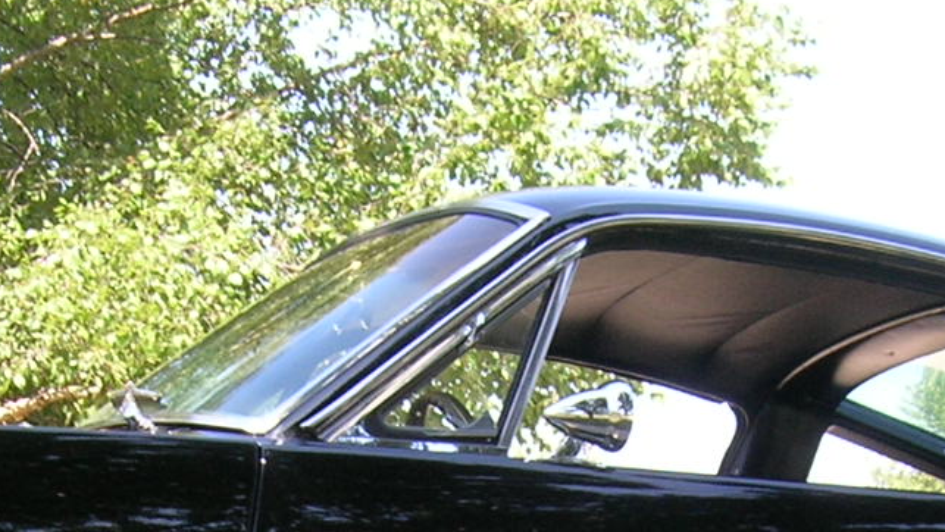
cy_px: 873
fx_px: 2957
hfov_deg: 18.2
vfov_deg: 9.9
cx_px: 511
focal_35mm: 118
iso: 50
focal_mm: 5.7
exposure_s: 1/62.5
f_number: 4.9
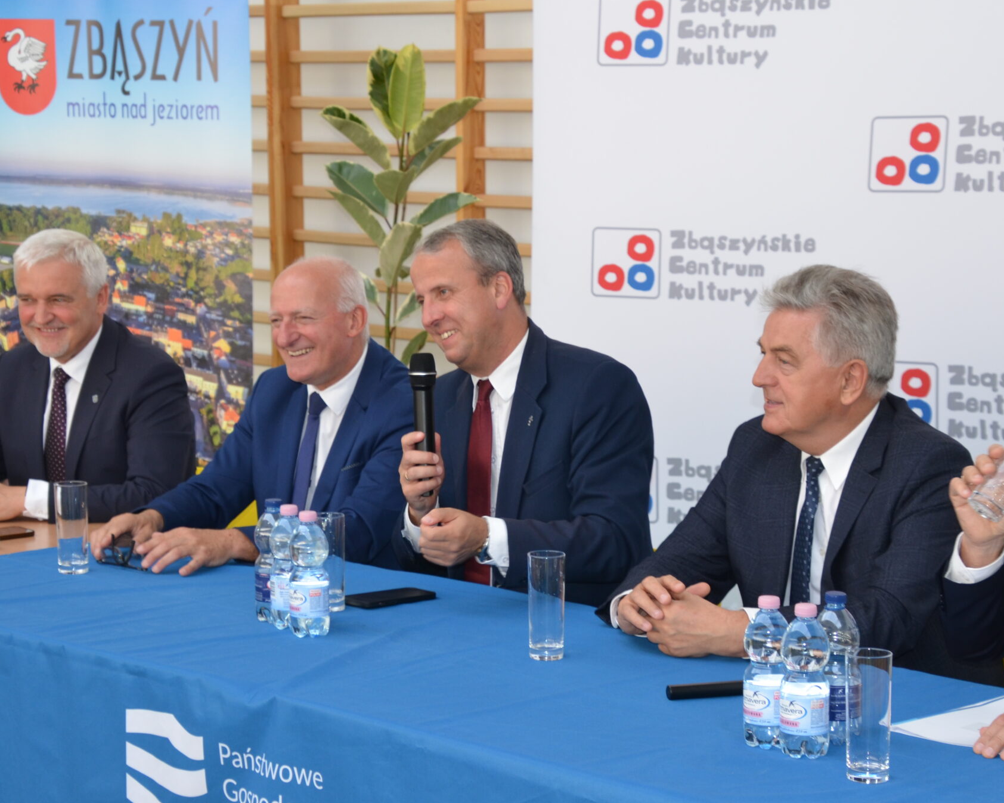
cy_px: 473
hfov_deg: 20.4
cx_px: 477
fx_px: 2793
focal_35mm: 94
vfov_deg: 16.4
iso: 320
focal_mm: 44
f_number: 4.2
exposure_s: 1/125
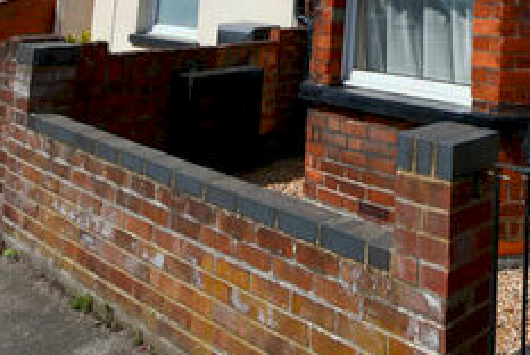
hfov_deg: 38.0
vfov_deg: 24.4
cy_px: -154
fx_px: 663
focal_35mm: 45
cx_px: 548
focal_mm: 10
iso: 100
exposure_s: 1/320
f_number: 9
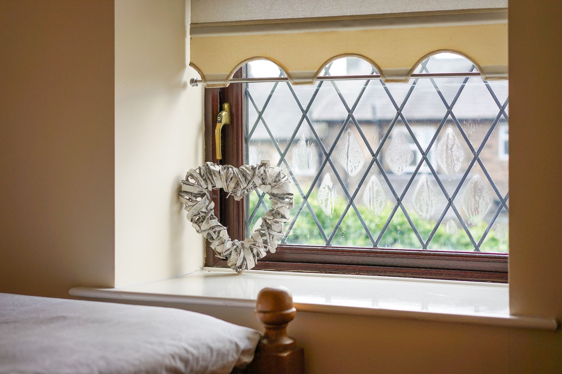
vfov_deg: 24.6
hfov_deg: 36.2
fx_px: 858
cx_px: 281
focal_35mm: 55
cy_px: 187
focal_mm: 55
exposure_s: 1/500
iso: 250
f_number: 2.8
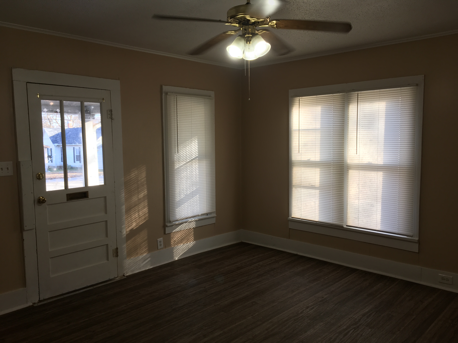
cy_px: 172
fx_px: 384
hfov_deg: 61.7
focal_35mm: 29
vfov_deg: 48.2
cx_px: 229
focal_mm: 4.15
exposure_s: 1/60
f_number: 2.2
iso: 25
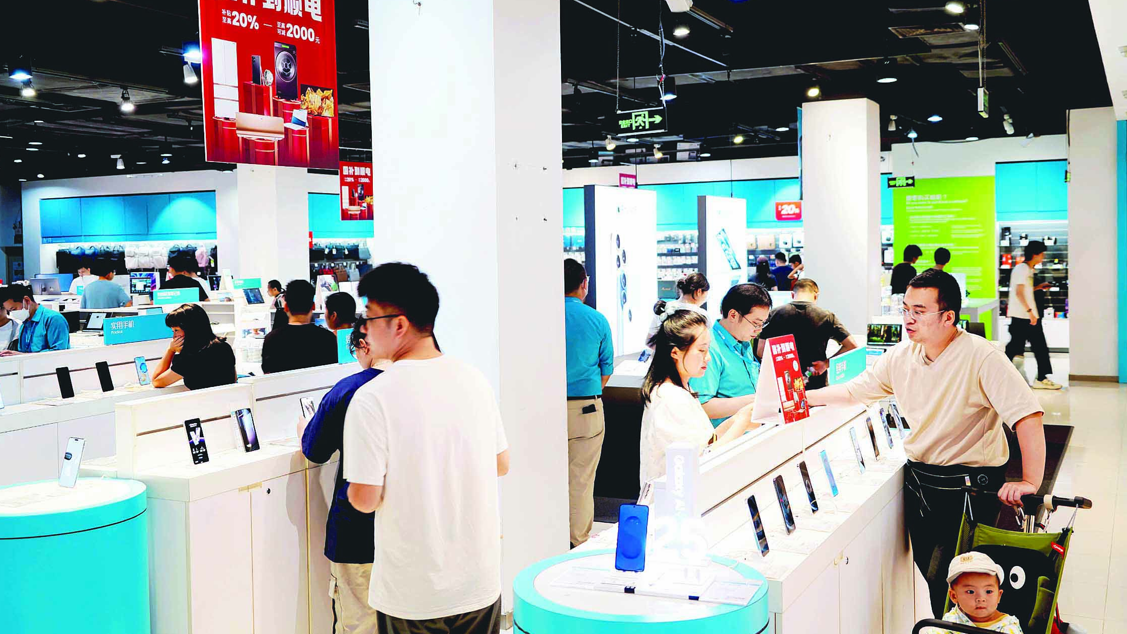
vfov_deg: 33.7
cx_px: 559
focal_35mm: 35
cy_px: 269
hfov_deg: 56.6
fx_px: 1046
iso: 160
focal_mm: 33
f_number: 4
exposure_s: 1/25
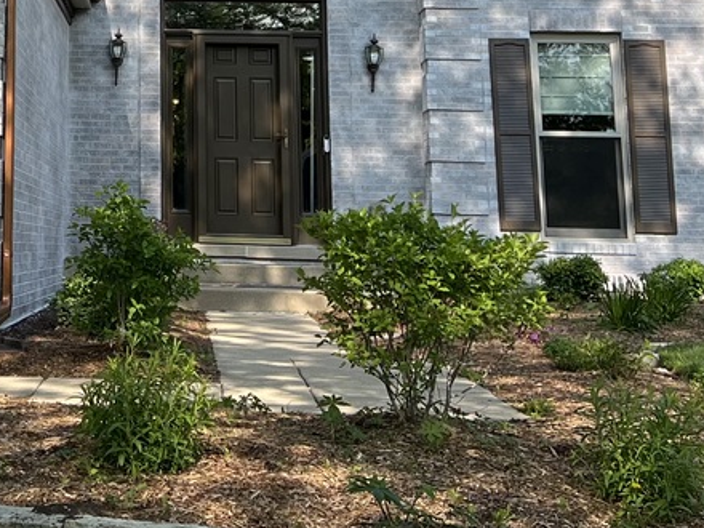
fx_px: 1729
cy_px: -182
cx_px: 2
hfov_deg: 22.2
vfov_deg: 16.3
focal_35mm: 85
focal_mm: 5.7
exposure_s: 1/2632
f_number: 1.5
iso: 50
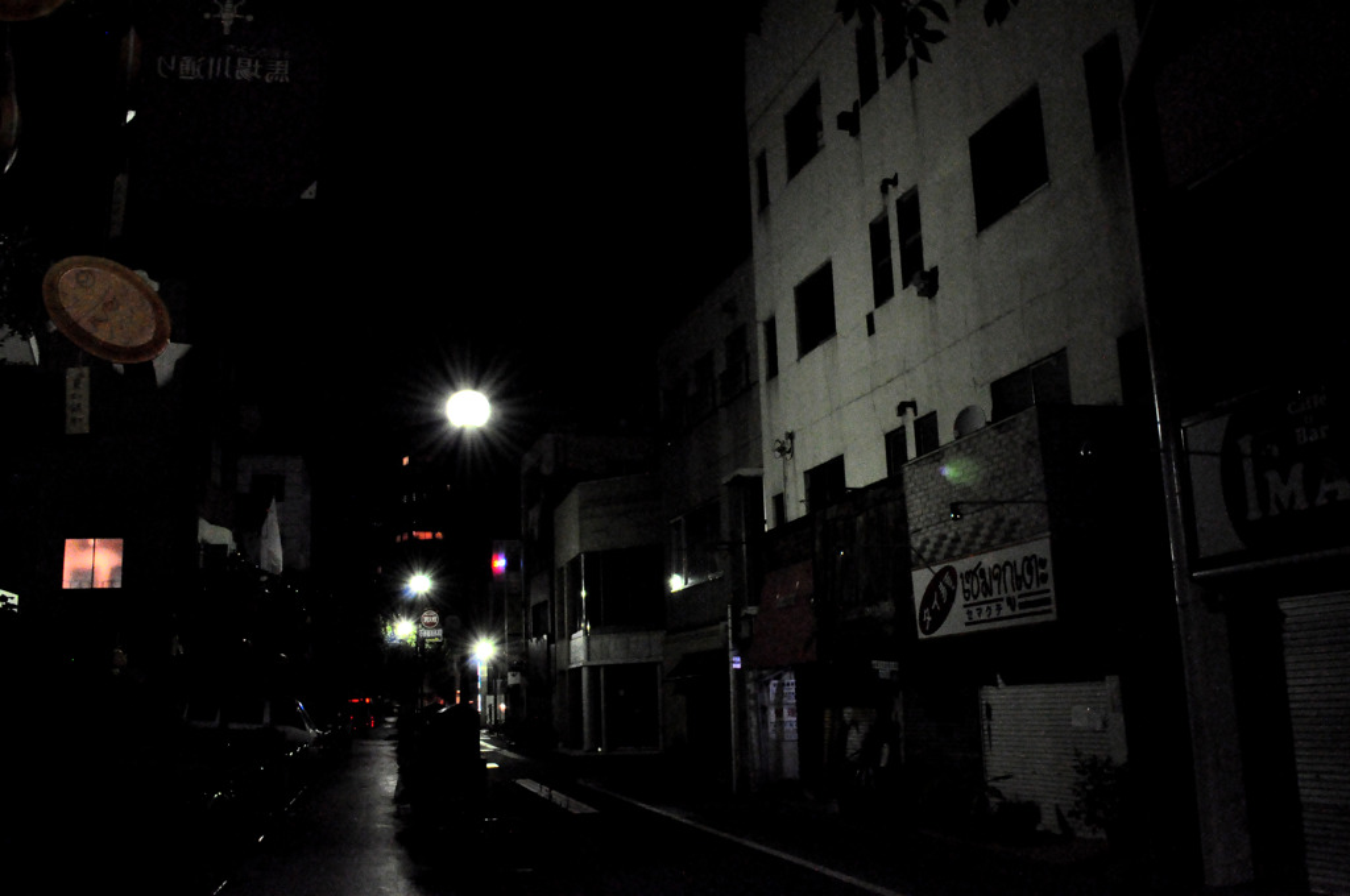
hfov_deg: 57.3
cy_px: 448
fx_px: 1236
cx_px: 675
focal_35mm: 33
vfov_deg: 39.9
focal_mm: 22
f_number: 14
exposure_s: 1/8
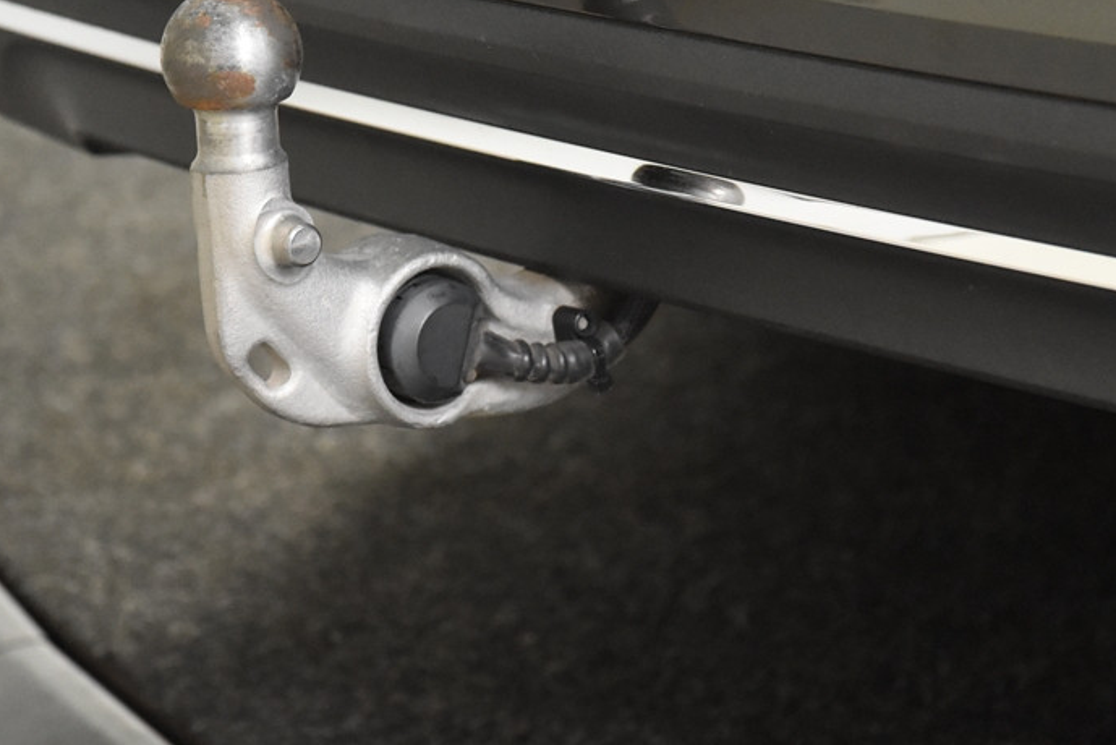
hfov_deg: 13.2
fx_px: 4838
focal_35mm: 156
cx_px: 462
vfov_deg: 8.8
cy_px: 210
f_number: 4
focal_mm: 70
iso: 6400
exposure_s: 1/125
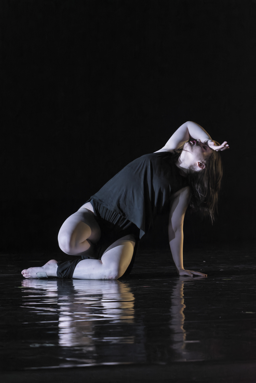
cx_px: 128
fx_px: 2901
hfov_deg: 5.1
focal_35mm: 272
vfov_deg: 7.6
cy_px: 192
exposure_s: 1/30
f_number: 5.6
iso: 6400
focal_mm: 181.1
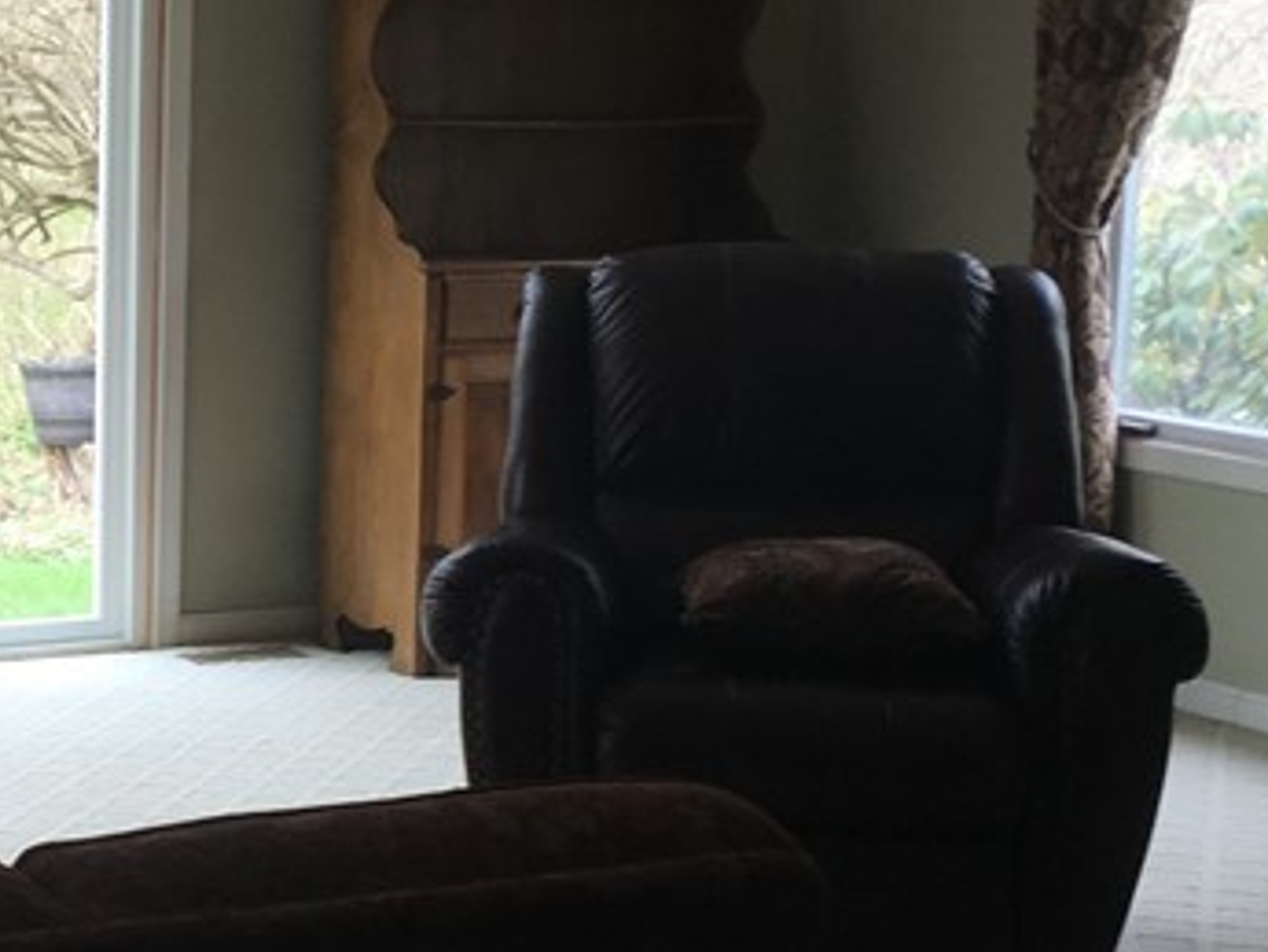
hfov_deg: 21.7
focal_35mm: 86
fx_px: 3151
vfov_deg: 17.2
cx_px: -92
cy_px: 467
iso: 32
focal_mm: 4.15
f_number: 2.2
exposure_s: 1/120
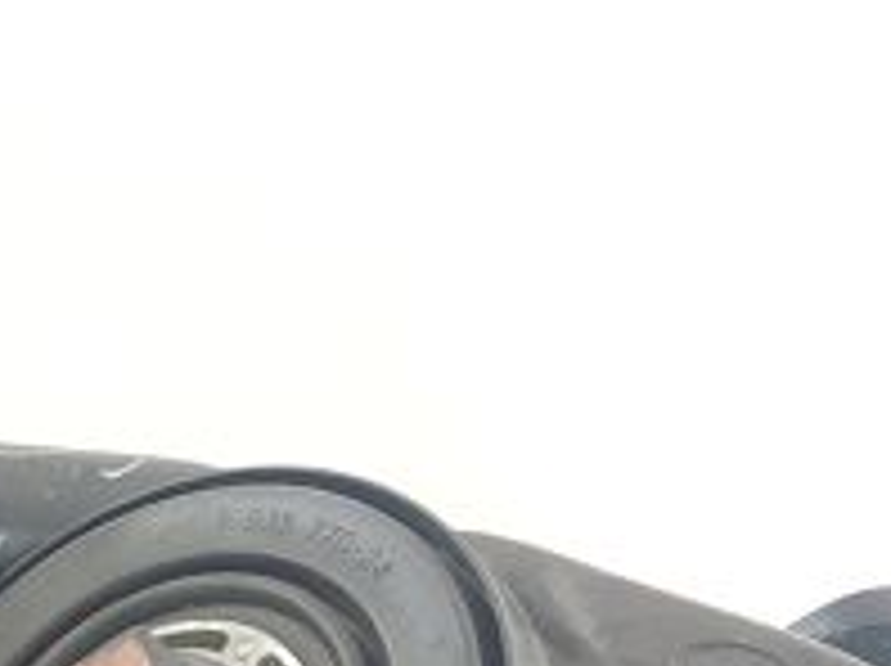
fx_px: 4216
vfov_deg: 8.8
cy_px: 976
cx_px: -706
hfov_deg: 11.2
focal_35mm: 164
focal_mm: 4.71
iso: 466
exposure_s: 1/50
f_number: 1.79
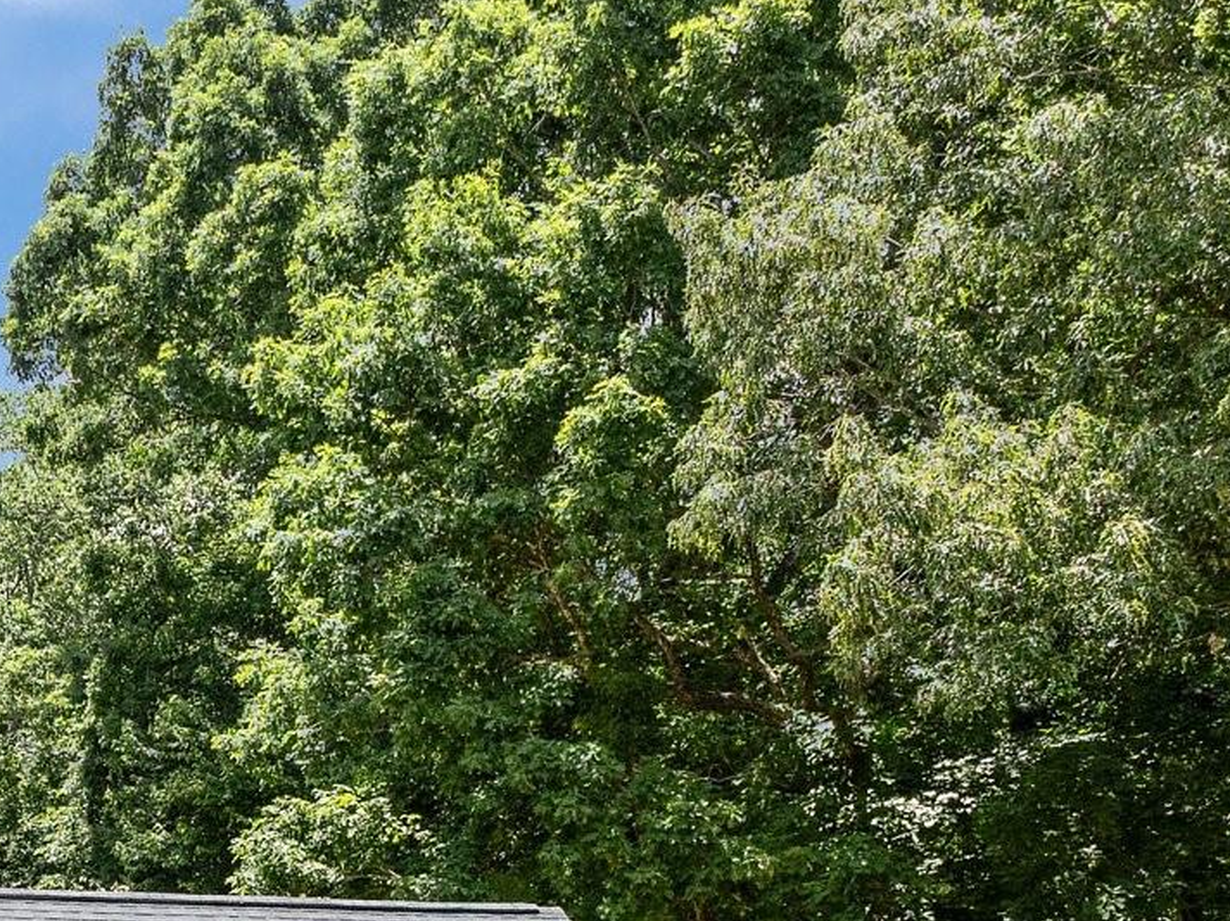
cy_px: 1252
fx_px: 2450
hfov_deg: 27.0
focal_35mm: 69
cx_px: 83
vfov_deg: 19.4
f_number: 2.8
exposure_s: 1/1250
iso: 210
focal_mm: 12.29
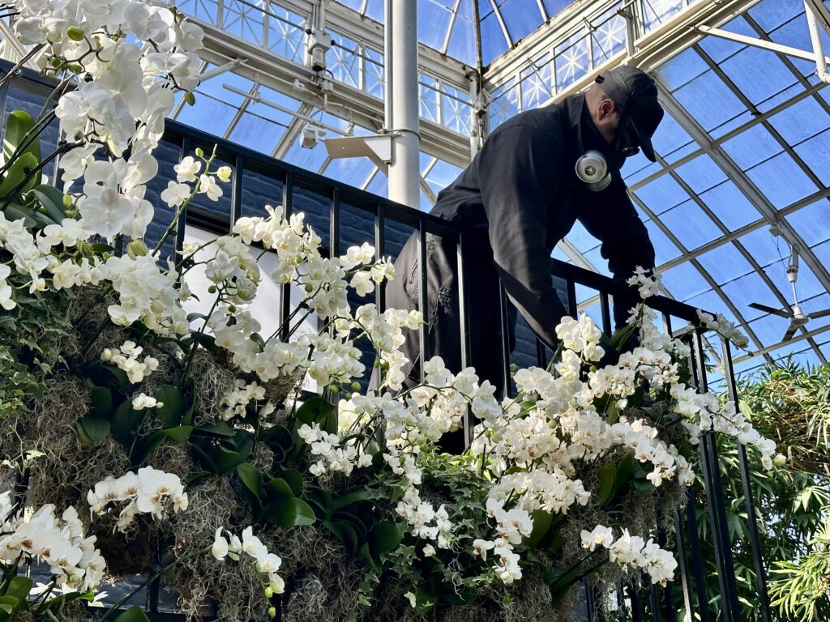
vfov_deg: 30.3
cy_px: 311
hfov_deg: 39.7
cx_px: 415
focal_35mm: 48
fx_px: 1151
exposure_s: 1/872
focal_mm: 6.86
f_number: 1.78
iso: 64
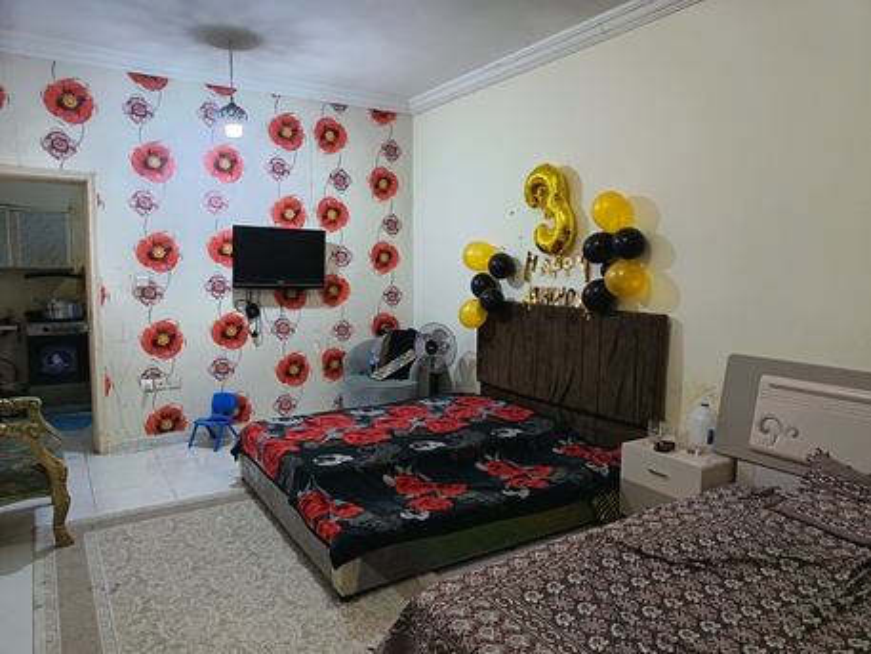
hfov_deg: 71.6
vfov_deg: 56.8
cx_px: 436
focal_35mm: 24
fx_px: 604
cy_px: 327
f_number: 1.75
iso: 751
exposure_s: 1/30
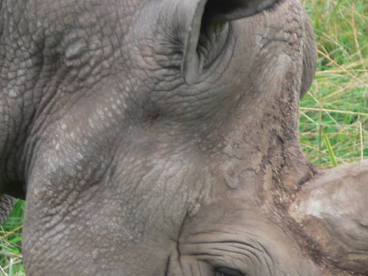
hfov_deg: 1.6
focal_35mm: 1261
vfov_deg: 1.2
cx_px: -50
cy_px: 210
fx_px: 13409
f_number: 4
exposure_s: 1/125
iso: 80
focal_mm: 88.8
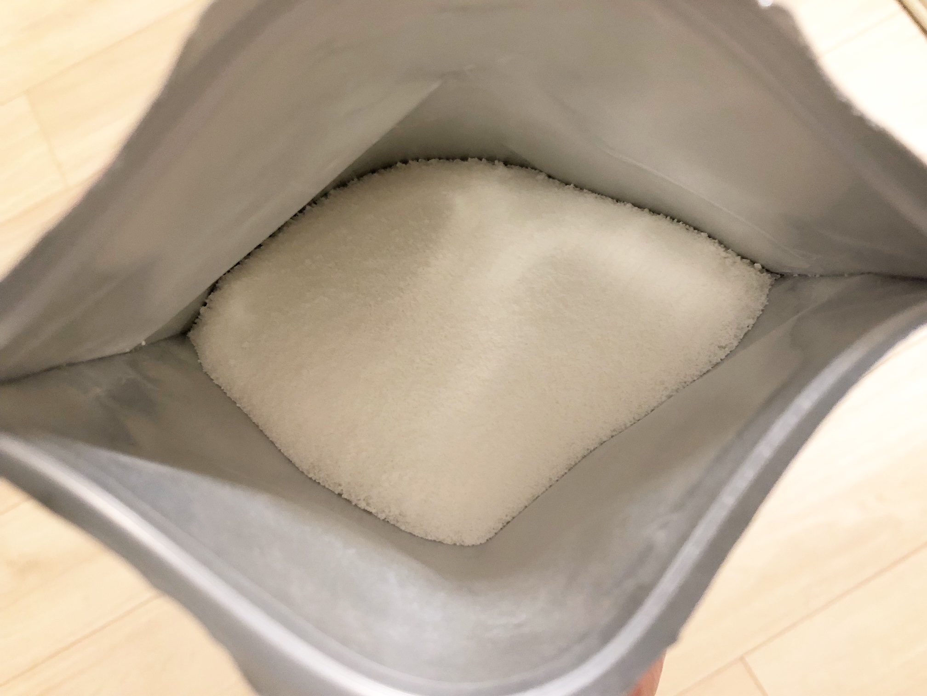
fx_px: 750
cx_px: 464
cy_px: 348
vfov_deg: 49.7
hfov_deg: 63.4
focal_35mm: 28
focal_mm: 3.99
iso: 100
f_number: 1.8
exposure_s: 1/11
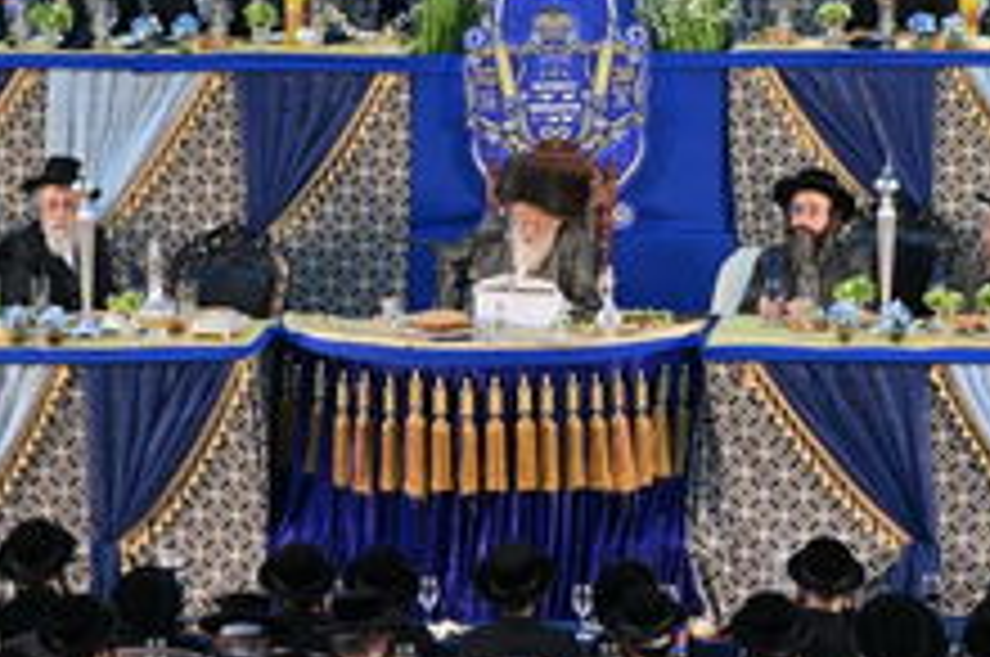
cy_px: 99
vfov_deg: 6.3
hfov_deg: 9.5
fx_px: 5986
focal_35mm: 218
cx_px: 608
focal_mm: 120
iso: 640
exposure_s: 1/320
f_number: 4
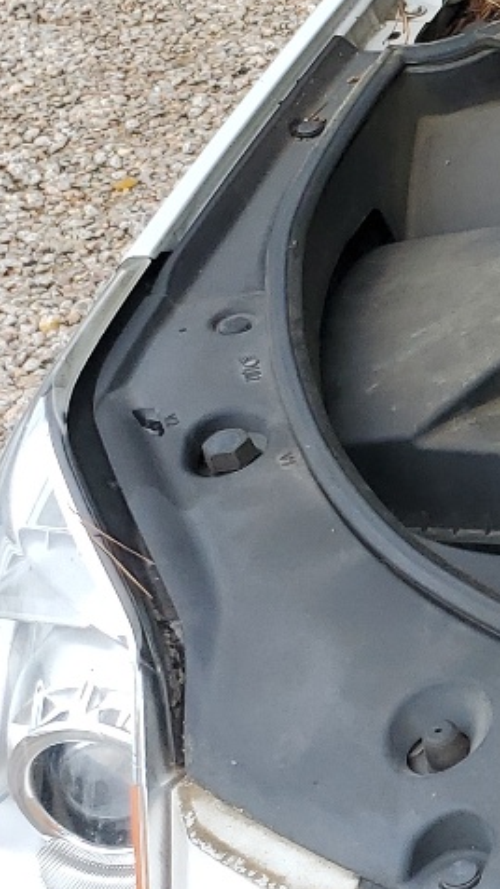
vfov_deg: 22.4
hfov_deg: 10.5
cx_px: 1282
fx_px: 2241
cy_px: 302
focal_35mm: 95
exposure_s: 1/769
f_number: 1.5
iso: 50
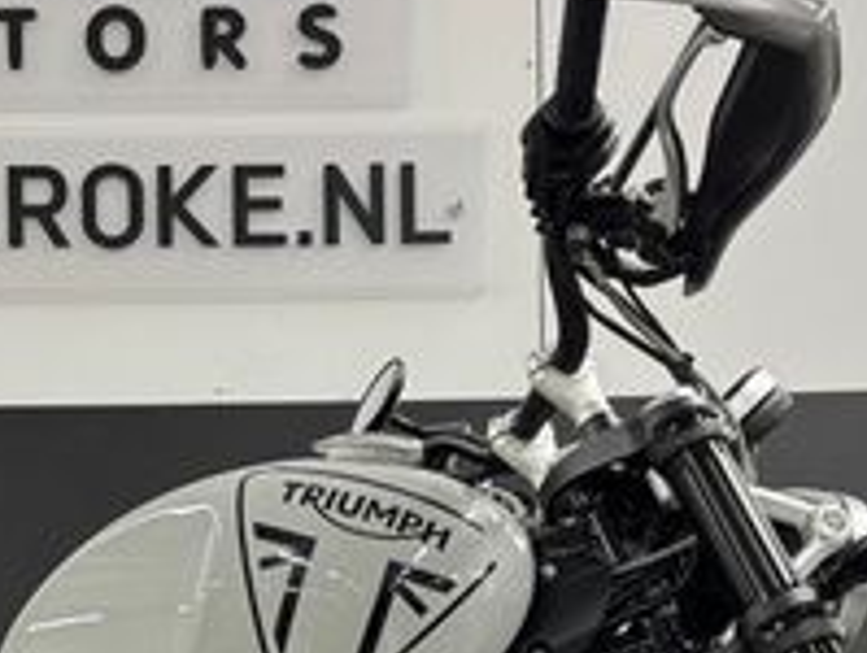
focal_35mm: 77
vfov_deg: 18.3
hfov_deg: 25.1
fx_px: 1932
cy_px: 766
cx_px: 248
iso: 100
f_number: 1.78
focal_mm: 6.76
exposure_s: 1/50
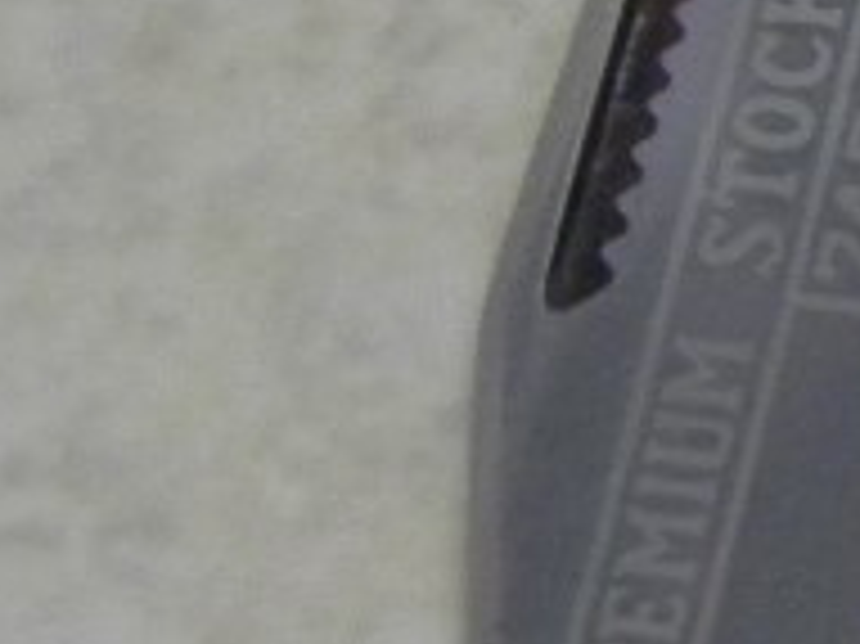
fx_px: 10800
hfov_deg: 4.5
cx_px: 2085
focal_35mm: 435
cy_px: 63
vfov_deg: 3.4
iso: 400
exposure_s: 1/29.8
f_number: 4.5
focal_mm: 15.1
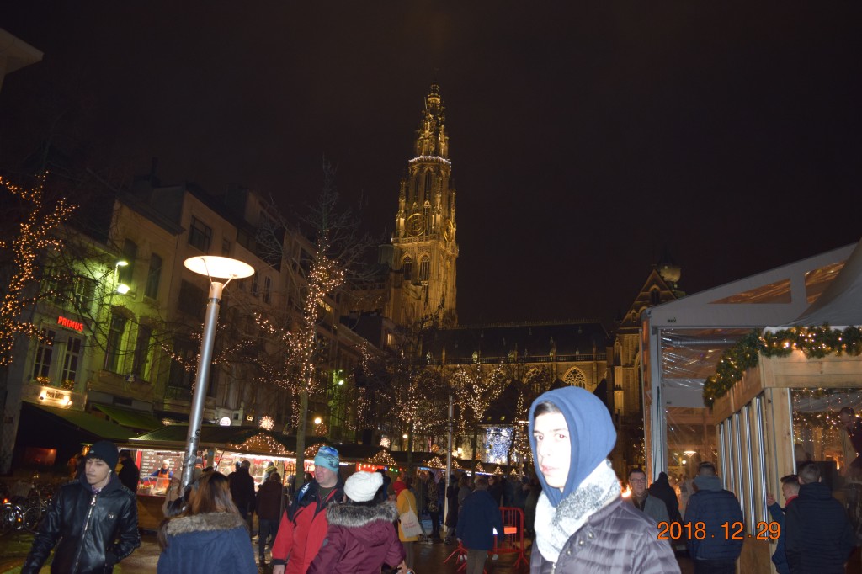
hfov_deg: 67.4
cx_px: 431
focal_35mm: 27
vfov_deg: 47.9
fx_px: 646
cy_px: 287
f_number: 3.5
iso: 800
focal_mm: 18
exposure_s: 1/40
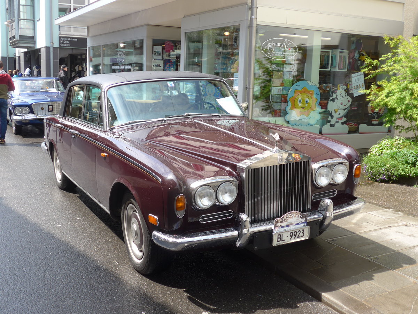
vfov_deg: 35.1
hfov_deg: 45.8
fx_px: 495
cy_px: 157
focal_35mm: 41
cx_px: 209
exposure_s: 1/500
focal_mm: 8.4
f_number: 2.8
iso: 80
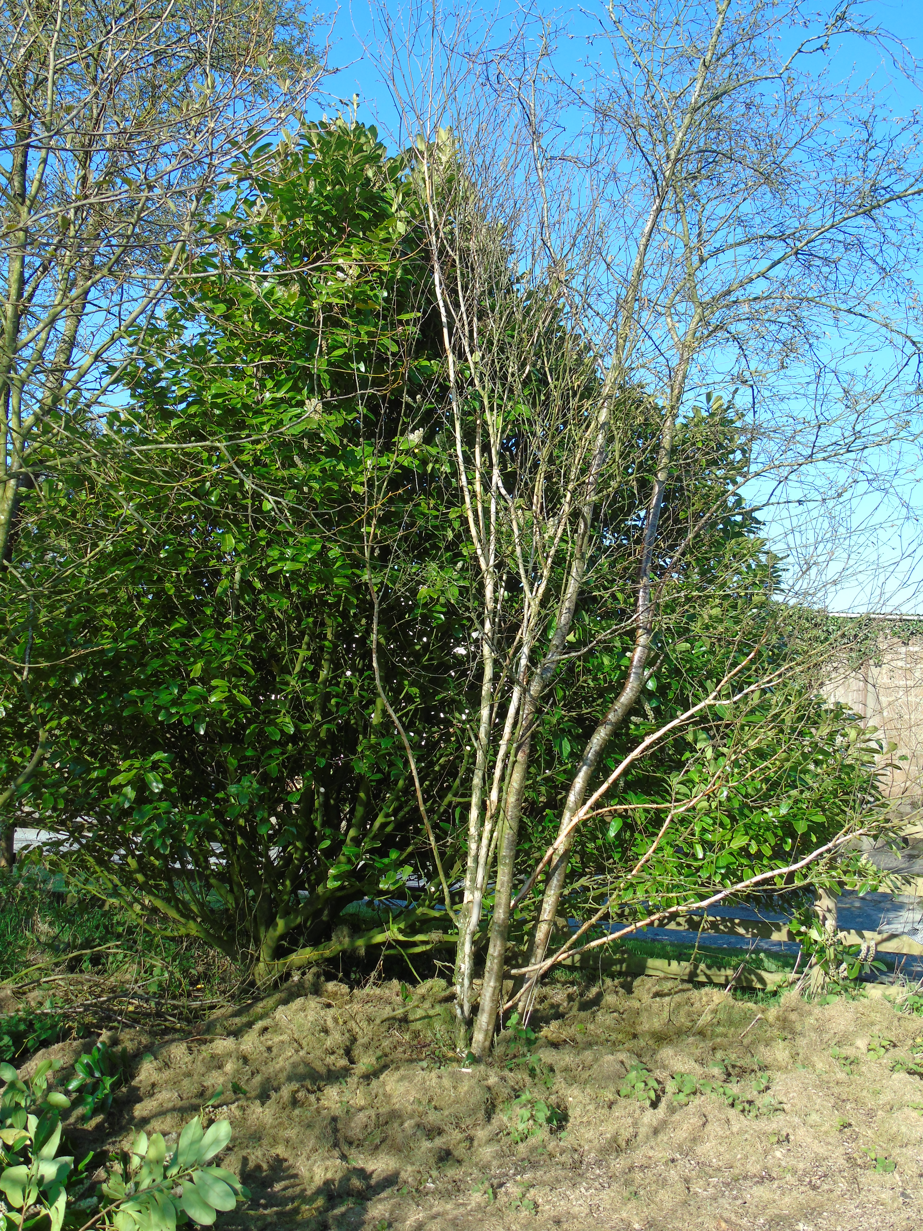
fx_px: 1209
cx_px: 462
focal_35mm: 34
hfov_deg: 41.8
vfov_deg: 54.0
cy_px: 616
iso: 80
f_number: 3.8
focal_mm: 6.1
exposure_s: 1/250
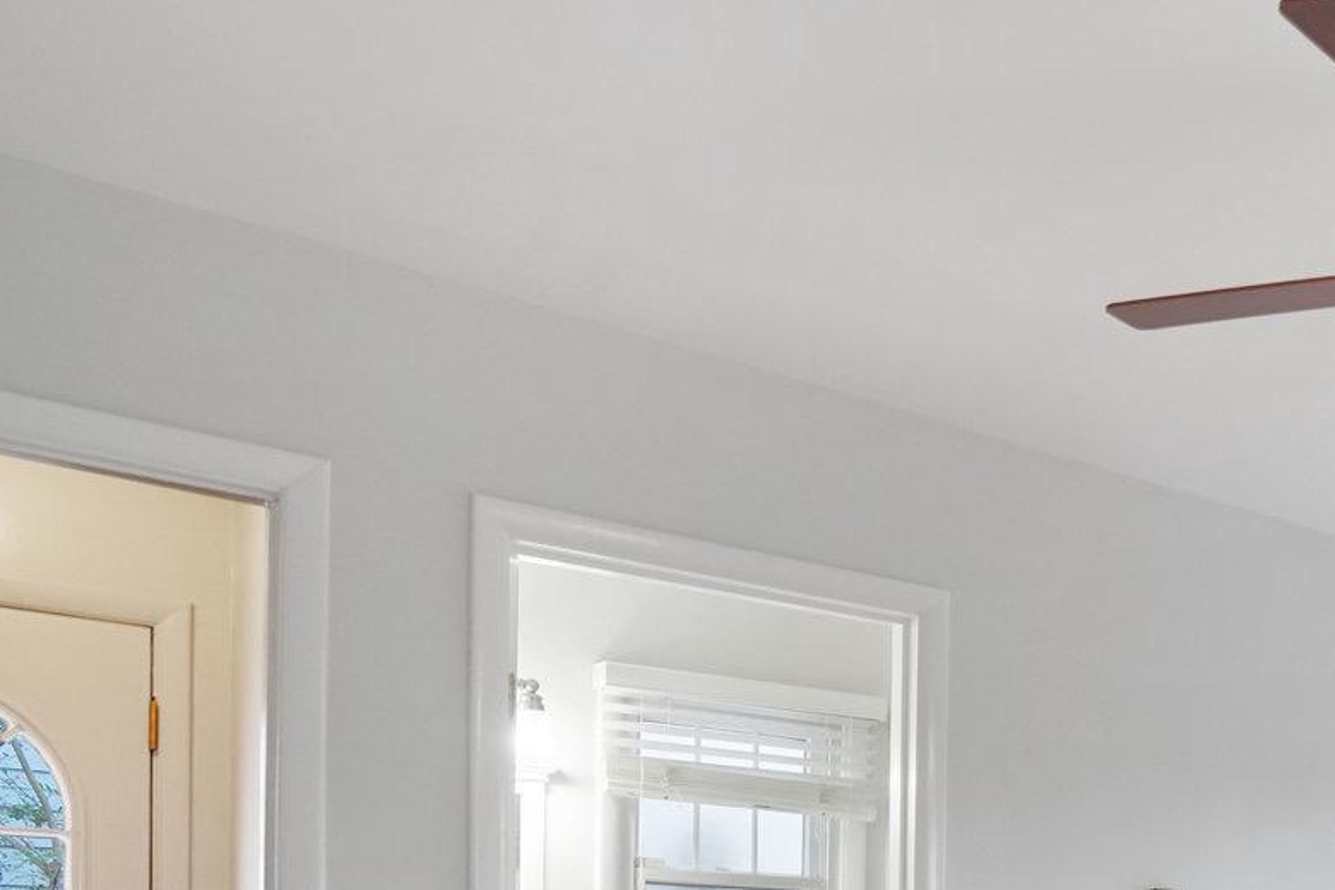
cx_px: 1537
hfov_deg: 37.2
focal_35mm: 42
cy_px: 1039
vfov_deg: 28.2
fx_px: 1557
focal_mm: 16
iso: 1250
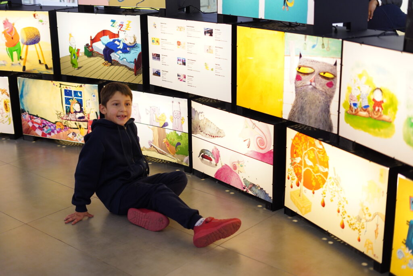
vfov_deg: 27.0
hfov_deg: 39.6
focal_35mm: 50
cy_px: 138
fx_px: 574
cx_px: 206
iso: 1600
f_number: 2.2
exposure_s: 1/125
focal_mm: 50
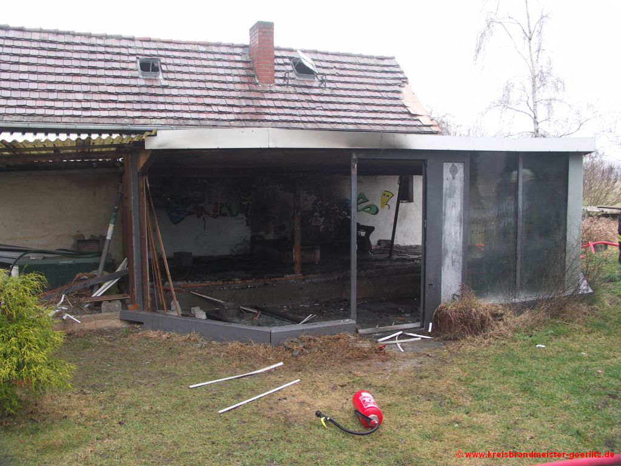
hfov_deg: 60.0
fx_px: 538
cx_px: 310
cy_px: 233
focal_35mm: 30
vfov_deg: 46.8
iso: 100
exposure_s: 1/20
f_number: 2.8
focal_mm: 7.8
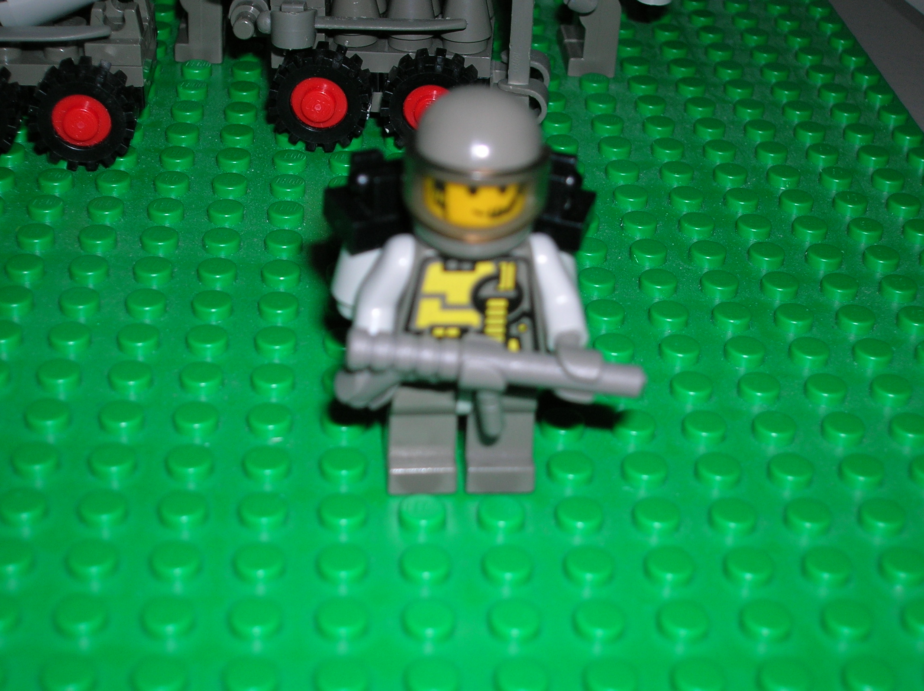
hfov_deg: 33.3
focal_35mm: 58
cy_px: 346
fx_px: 1547
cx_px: 462
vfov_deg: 25.2
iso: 50
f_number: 3.5
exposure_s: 1/60.1
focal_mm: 9.7
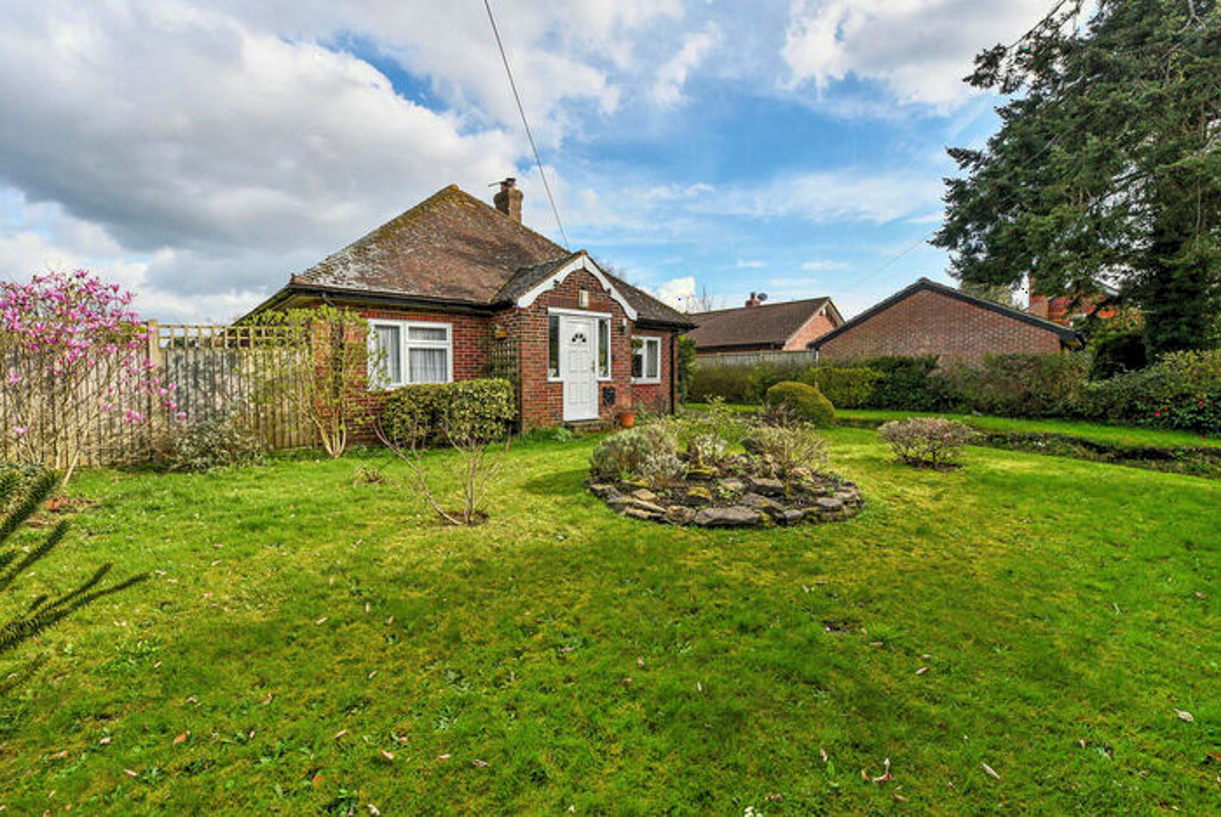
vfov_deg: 81.3
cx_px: 610
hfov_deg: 104.2
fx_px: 475
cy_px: 408
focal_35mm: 14
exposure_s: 1/640
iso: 250
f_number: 9
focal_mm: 14
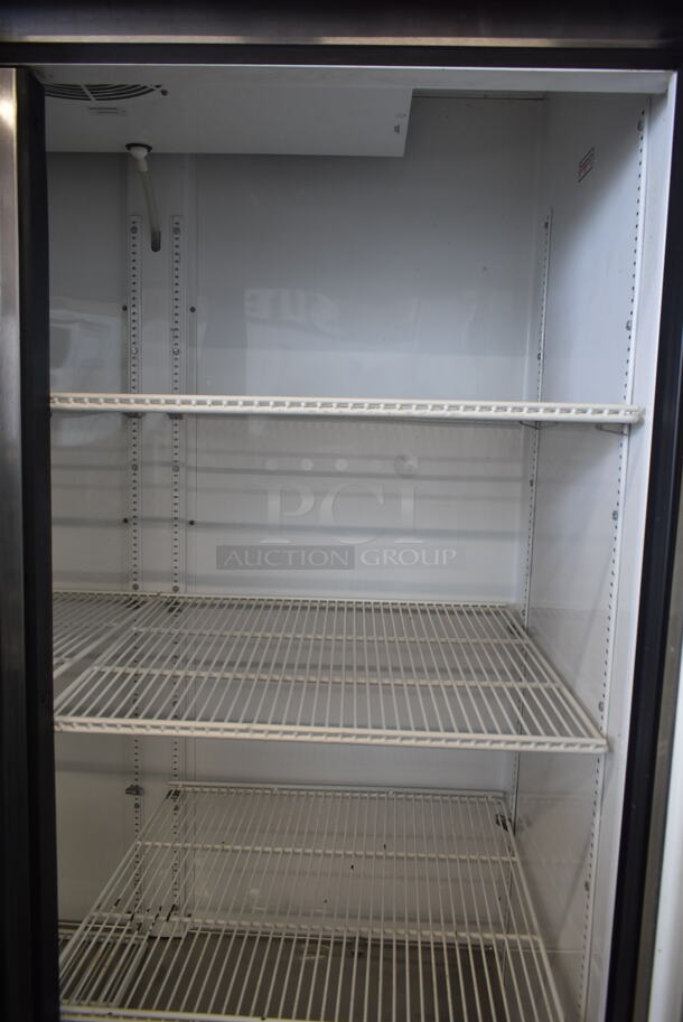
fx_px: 767
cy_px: 511
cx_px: 342
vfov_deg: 67.3
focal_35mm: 27
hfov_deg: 48.0
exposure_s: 1/60
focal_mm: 18
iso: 720
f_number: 5.6
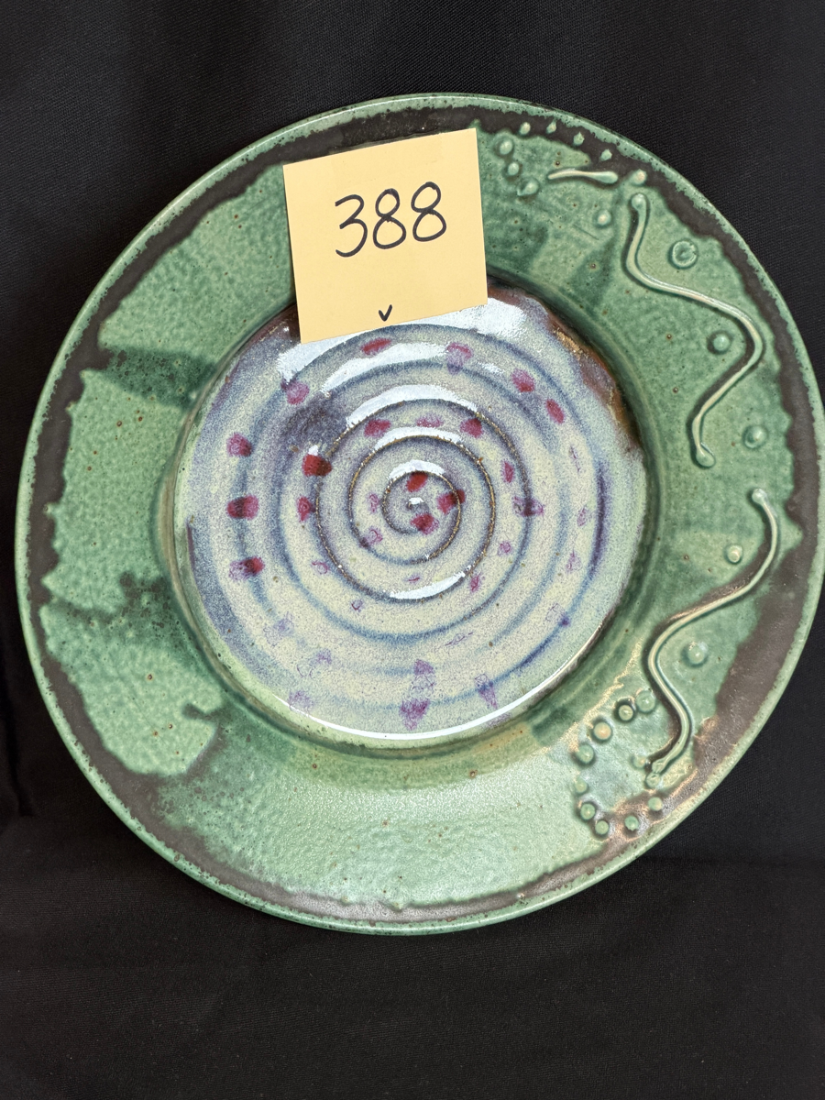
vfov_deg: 19.6
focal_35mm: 100
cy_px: 550
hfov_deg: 14.8
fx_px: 3178
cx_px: 412
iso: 320
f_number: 2.8
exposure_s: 1/60
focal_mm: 16.89
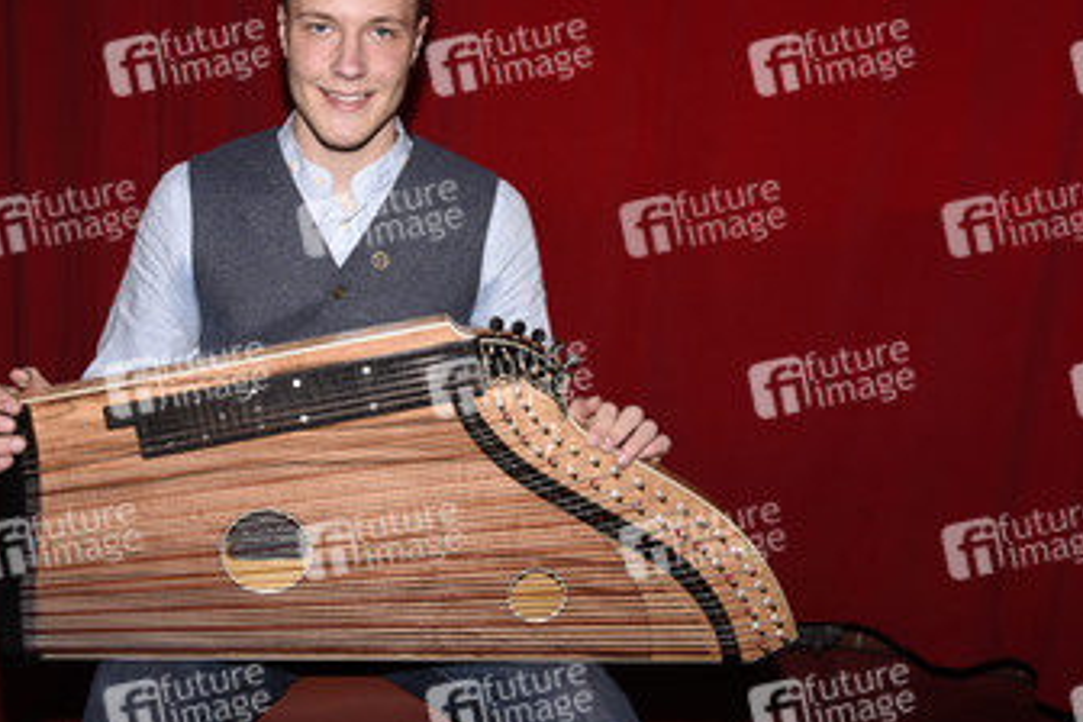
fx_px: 1534
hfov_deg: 38.7
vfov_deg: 26.4
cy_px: 300
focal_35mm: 51
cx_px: 424
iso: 800
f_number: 6.3
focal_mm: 38
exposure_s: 1/125
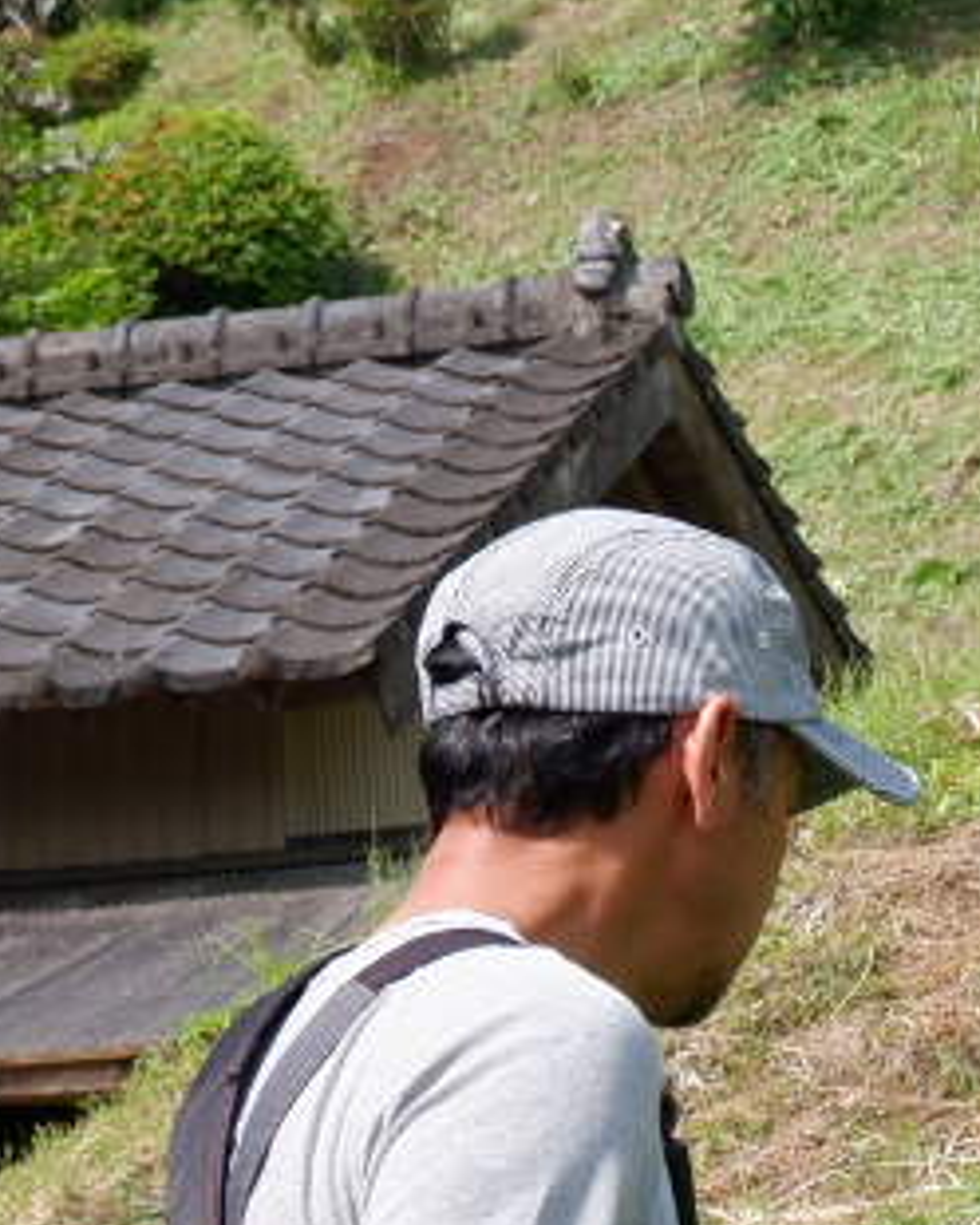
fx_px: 7614
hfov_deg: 7.3
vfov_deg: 9.0
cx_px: 1328
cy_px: 1755
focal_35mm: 210
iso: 200
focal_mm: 26.4
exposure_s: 1/240
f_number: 9
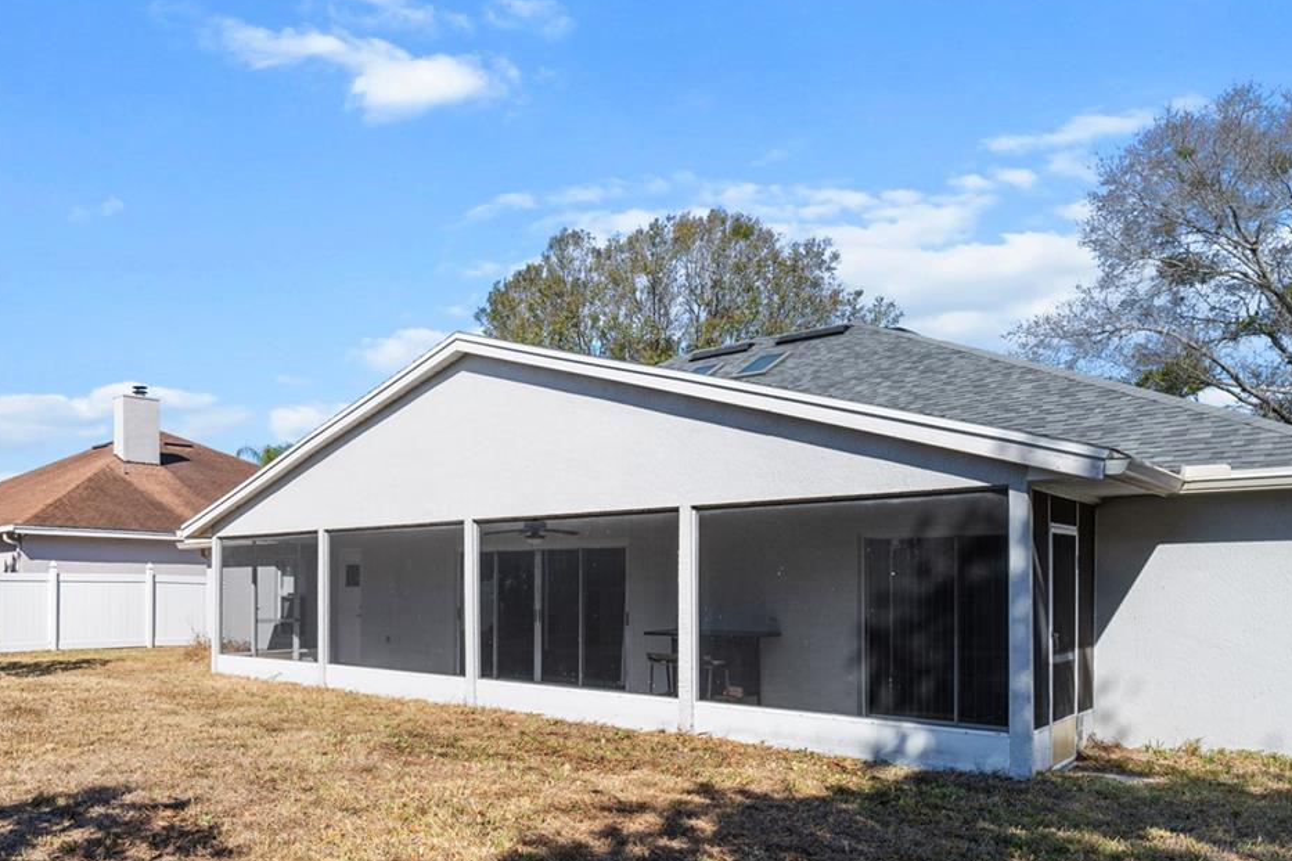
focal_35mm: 24
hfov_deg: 69.5
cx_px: 345
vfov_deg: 53.1
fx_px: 861
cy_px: 455
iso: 160
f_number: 5
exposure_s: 1/250
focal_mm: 14
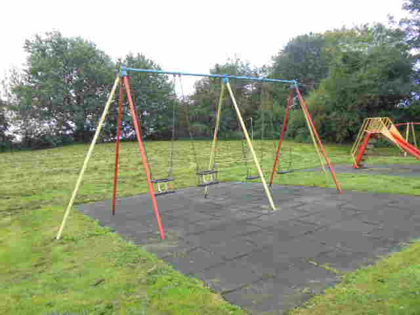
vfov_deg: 53.1
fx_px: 315
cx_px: 210
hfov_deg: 67.3
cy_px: 158
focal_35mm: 26
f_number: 3.5
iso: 250
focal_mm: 4.6
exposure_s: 1/125
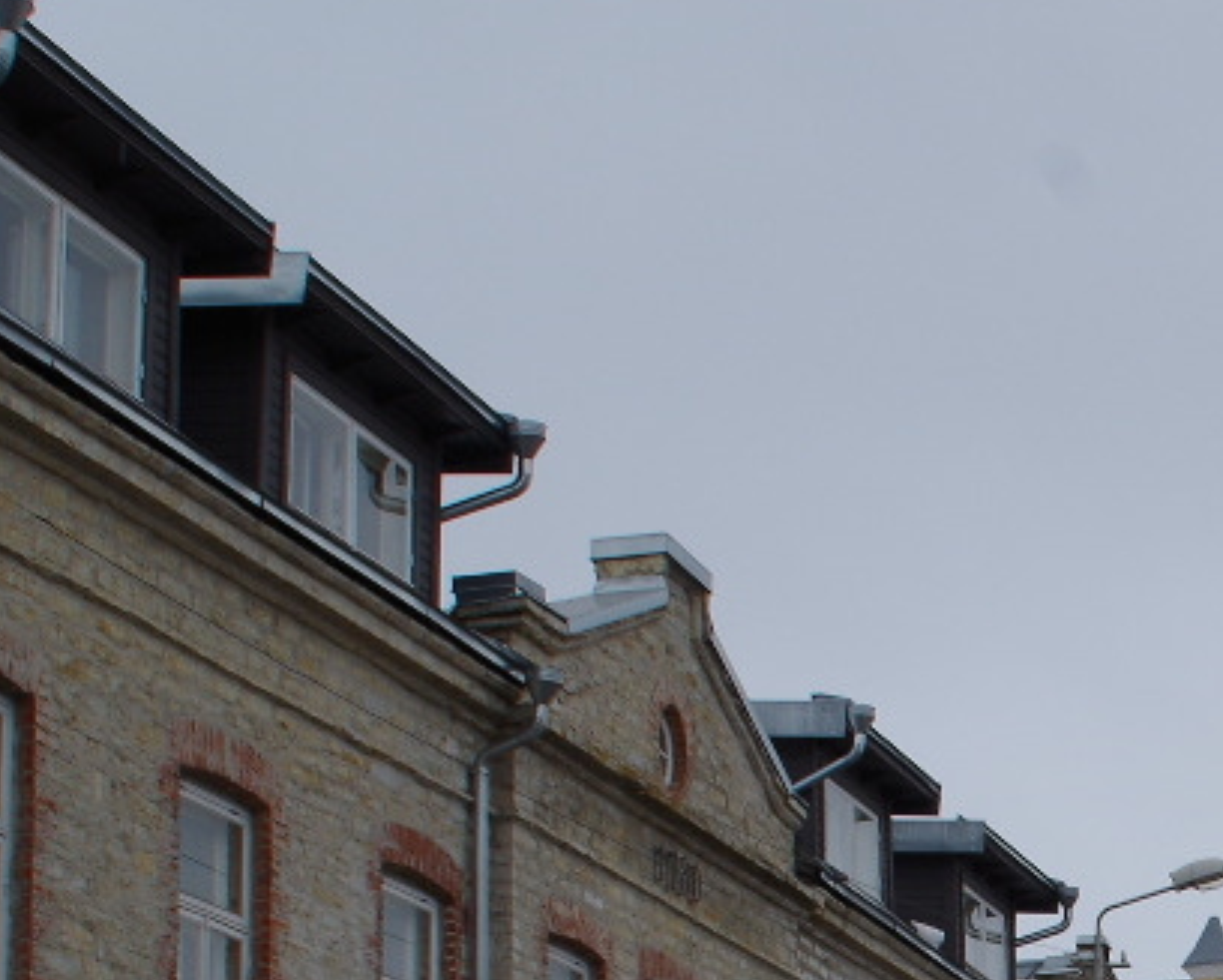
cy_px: 1142
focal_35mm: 101
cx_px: 1277
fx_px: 3658
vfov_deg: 14.8
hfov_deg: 18.4
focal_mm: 18
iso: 125
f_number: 11
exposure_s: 1/100
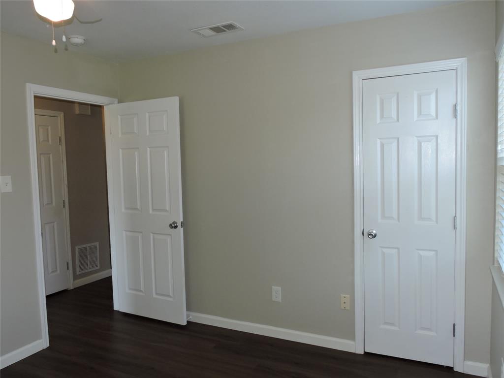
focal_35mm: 28
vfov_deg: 49.7
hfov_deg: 63.4
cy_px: 189
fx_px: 408
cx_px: 252
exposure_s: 1/30
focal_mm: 5
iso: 200
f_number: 6.3
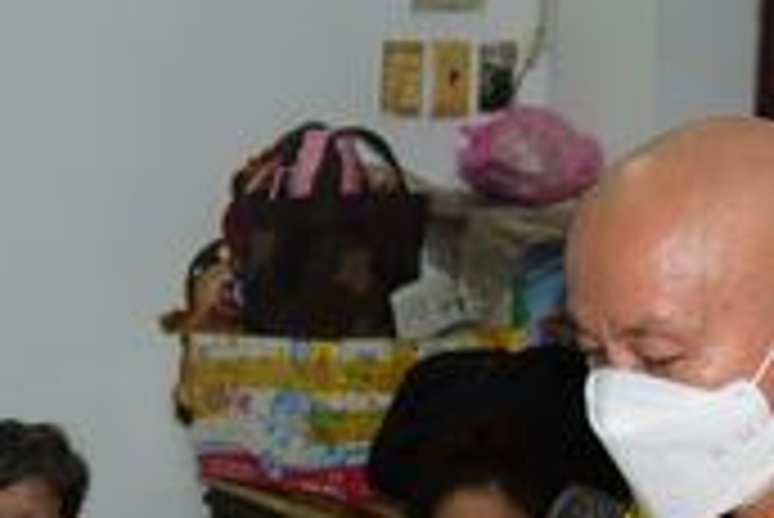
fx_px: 2281
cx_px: -135
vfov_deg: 12.9
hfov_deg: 18.3
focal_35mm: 106
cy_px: 315
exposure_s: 1/60
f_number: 4
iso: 500
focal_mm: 28
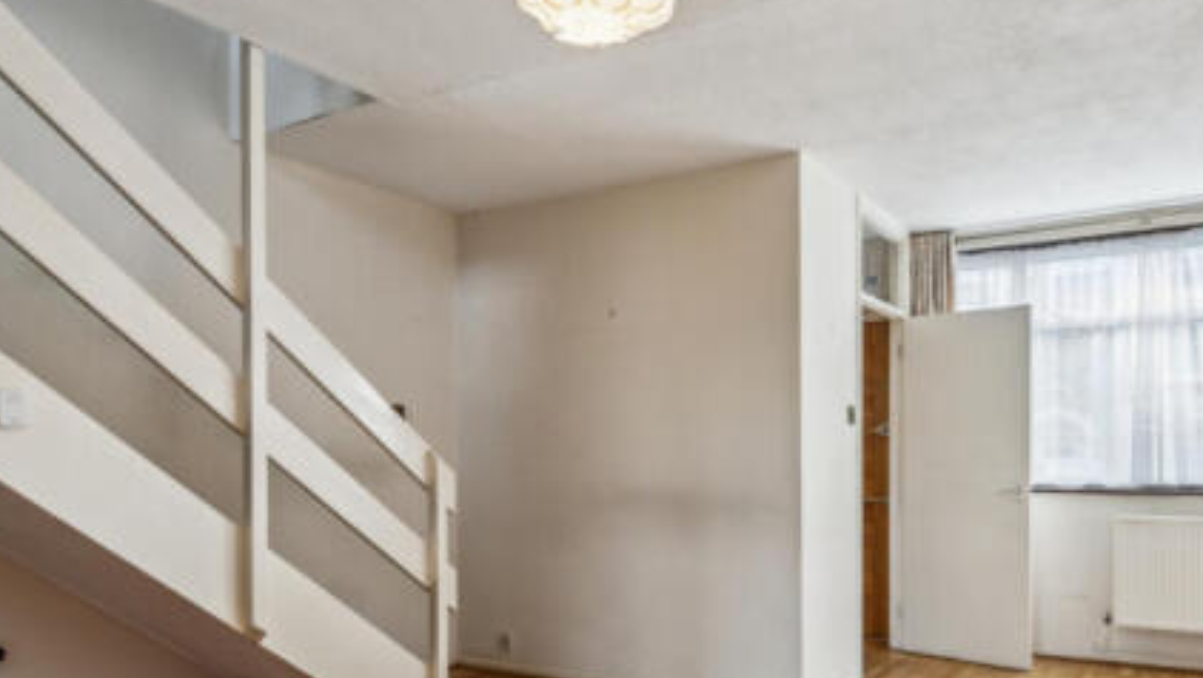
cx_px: 740
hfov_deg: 70.9
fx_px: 830
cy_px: 443
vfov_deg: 43.9
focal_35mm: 26
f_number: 11
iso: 400
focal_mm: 16
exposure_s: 1/13
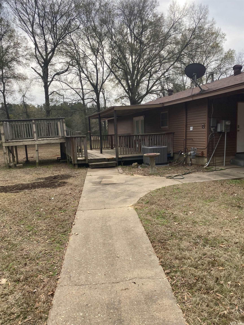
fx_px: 244
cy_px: 162
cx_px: 122
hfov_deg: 53.1
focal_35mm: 26
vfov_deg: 67.3
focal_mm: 4.25
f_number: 1.8
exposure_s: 1/606
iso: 32
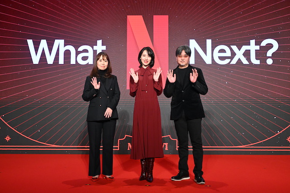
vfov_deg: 36.0
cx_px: 145
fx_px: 298
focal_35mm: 37
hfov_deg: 51.9
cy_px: 96
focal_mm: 37
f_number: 7.1
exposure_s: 1/160
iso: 5000
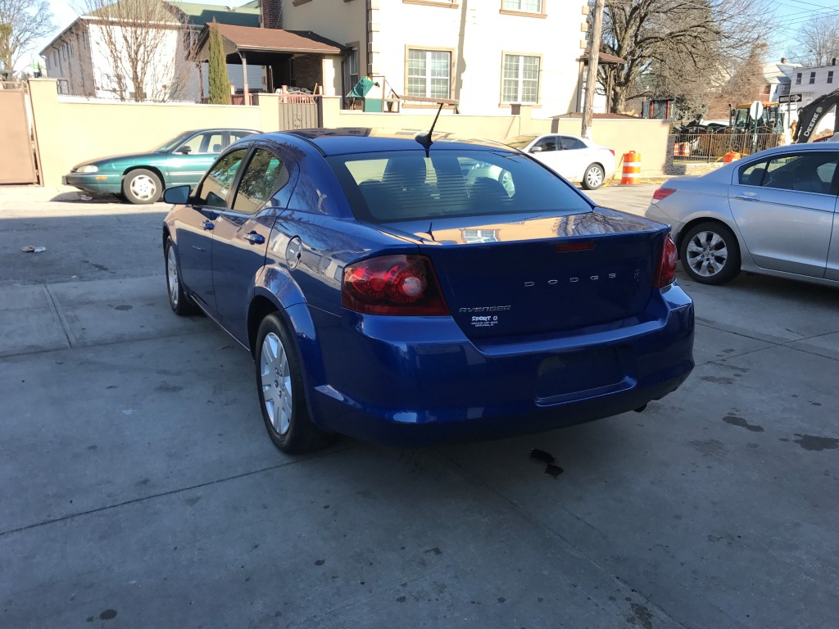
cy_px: 314
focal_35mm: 28
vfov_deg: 49.7
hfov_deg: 63.4
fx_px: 679
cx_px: 420
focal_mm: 3.99
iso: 20
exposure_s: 1/742
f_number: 1.8
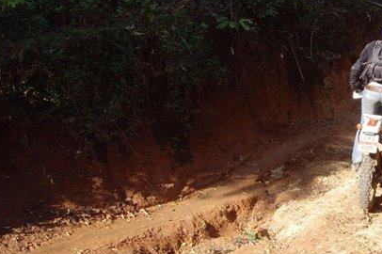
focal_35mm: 80
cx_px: 371
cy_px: 141
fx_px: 848
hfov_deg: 24.4
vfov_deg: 17.0
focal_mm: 6.6
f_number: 3.5
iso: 80
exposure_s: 1/350
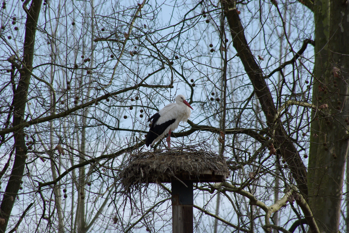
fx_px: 4367
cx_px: 174
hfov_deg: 4.6
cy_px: 116
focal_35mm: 450
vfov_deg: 3.1
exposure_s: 1/1000
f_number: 9.5
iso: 400
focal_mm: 300
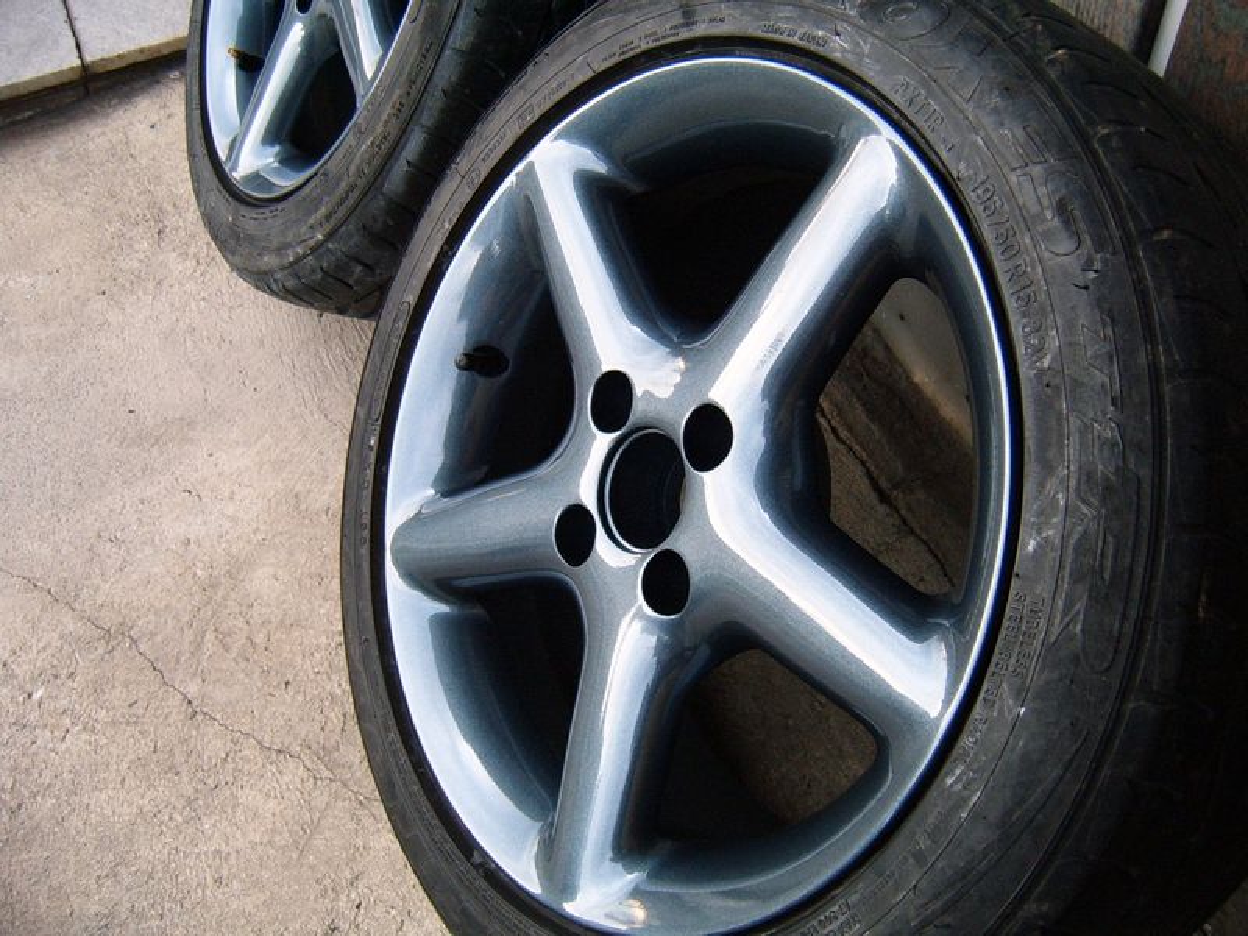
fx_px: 1370
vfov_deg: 37.7
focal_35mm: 38
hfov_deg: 49.0
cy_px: 468
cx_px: 624
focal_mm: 5.8
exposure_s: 1/60
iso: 141
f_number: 2.8
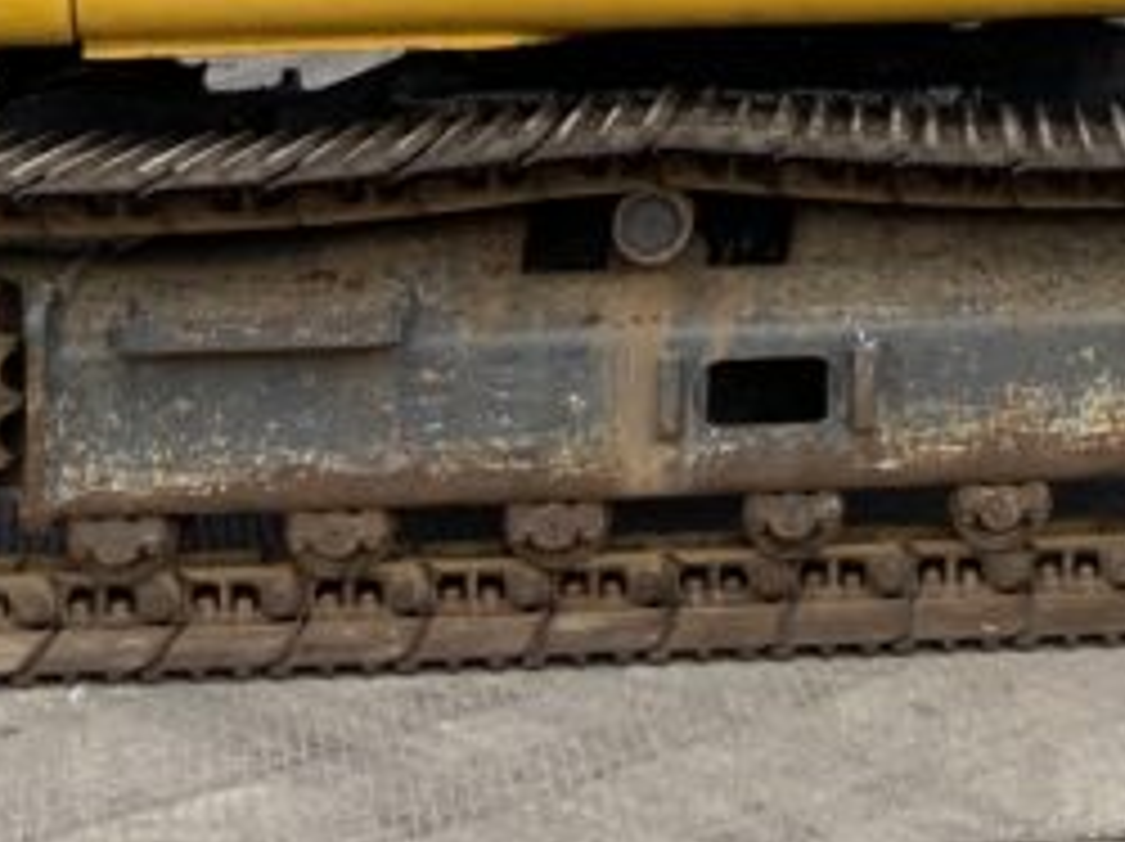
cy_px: -662
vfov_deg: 11.5
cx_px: 1521
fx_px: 3864
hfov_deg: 15.6
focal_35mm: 119
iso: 16
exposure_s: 1/749
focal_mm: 3
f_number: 1.8
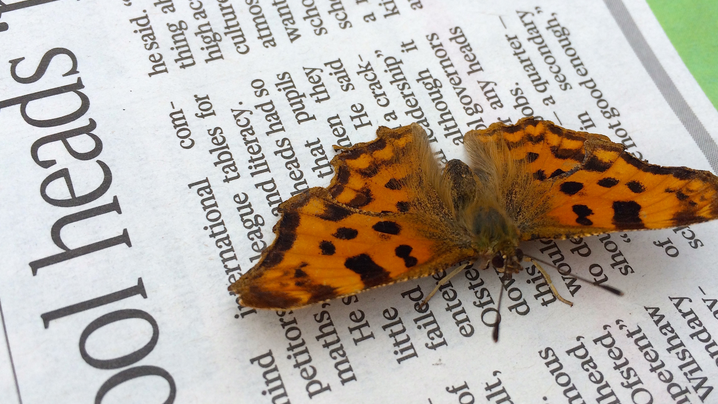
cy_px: 202
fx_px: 685
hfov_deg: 55.2
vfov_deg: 32.8
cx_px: 394
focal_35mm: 36
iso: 32
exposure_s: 1/1414
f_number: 2.2
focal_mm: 4.15
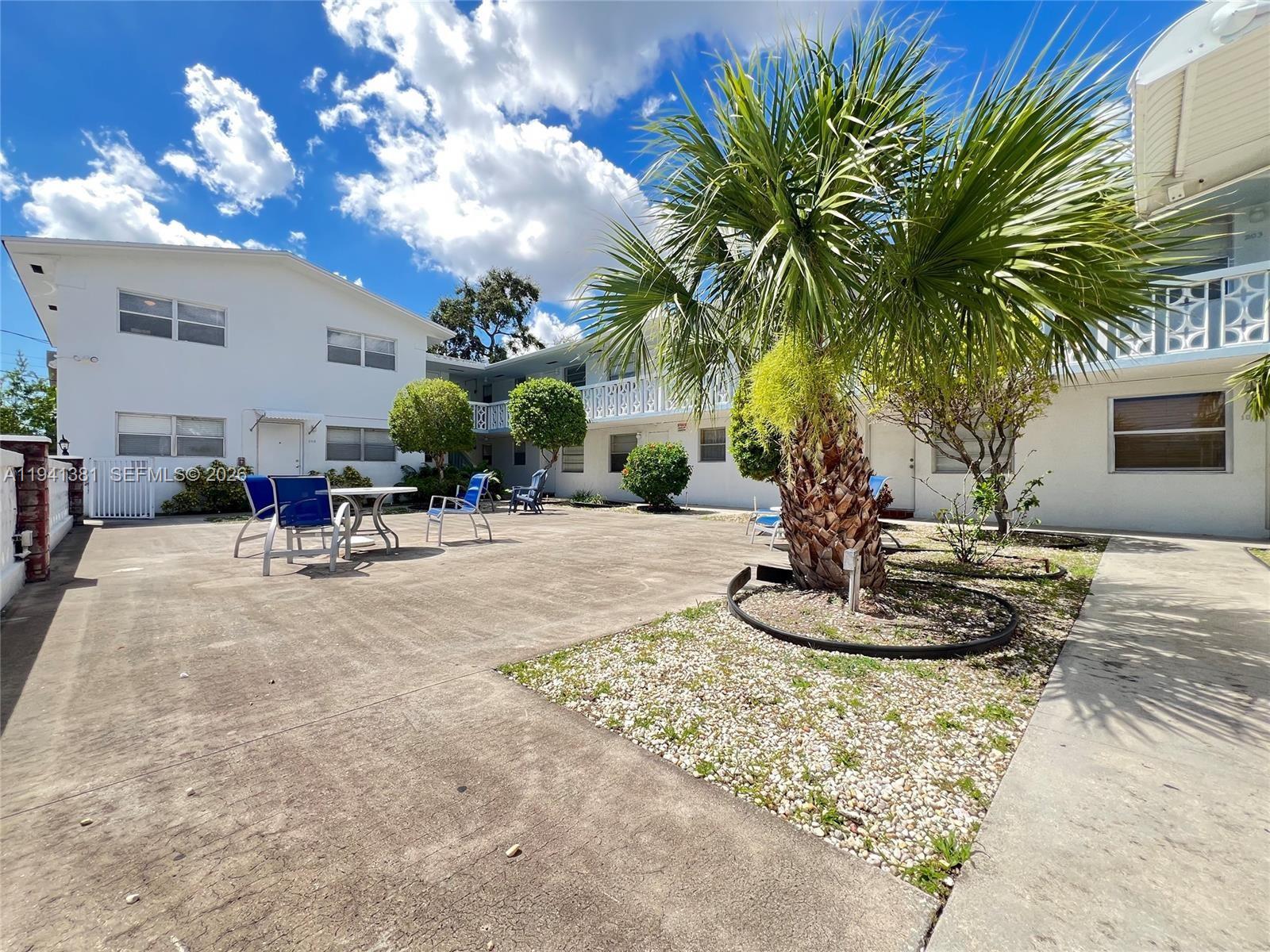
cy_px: 476
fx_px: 477
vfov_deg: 89.9
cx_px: 635
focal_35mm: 13
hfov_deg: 106.2
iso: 32
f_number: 1.8
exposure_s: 1/440
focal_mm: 1.57
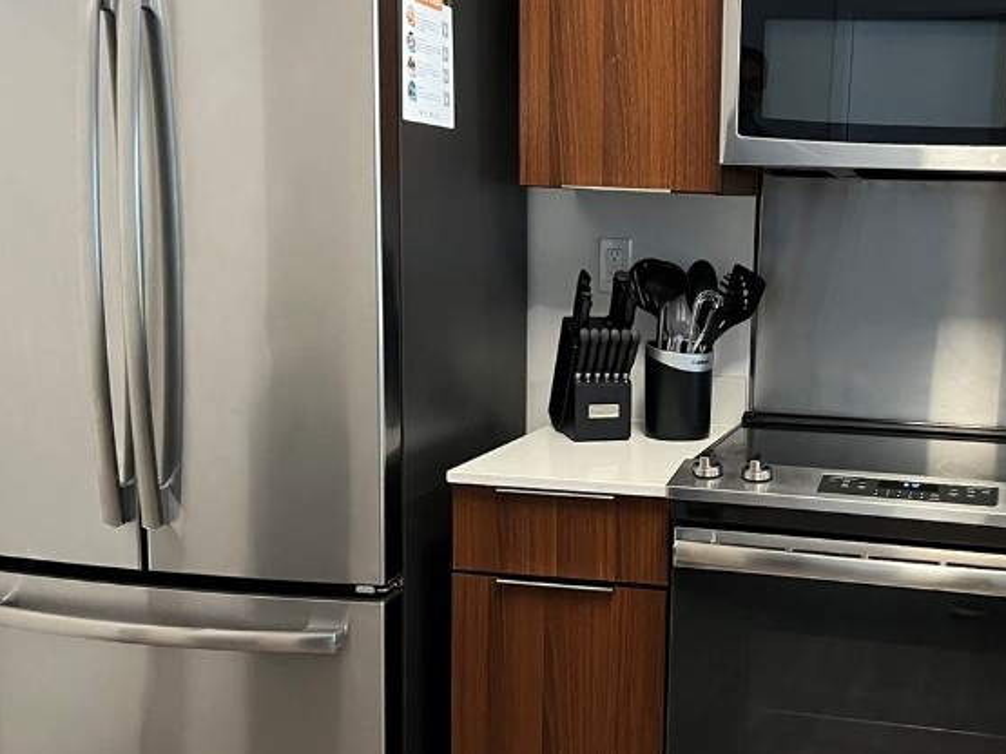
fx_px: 1395
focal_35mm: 48
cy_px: 417
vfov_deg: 30.2
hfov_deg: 38.7
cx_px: 752
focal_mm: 5.7
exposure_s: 1/60
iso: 500
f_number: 1.5
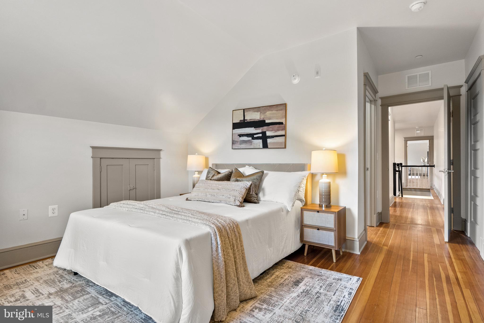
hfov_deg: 90.0
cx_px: 242
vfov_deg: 67.4
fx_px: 242
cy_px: 162
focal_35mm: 18
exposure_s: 1/25
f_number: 4
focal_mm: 18
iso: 800
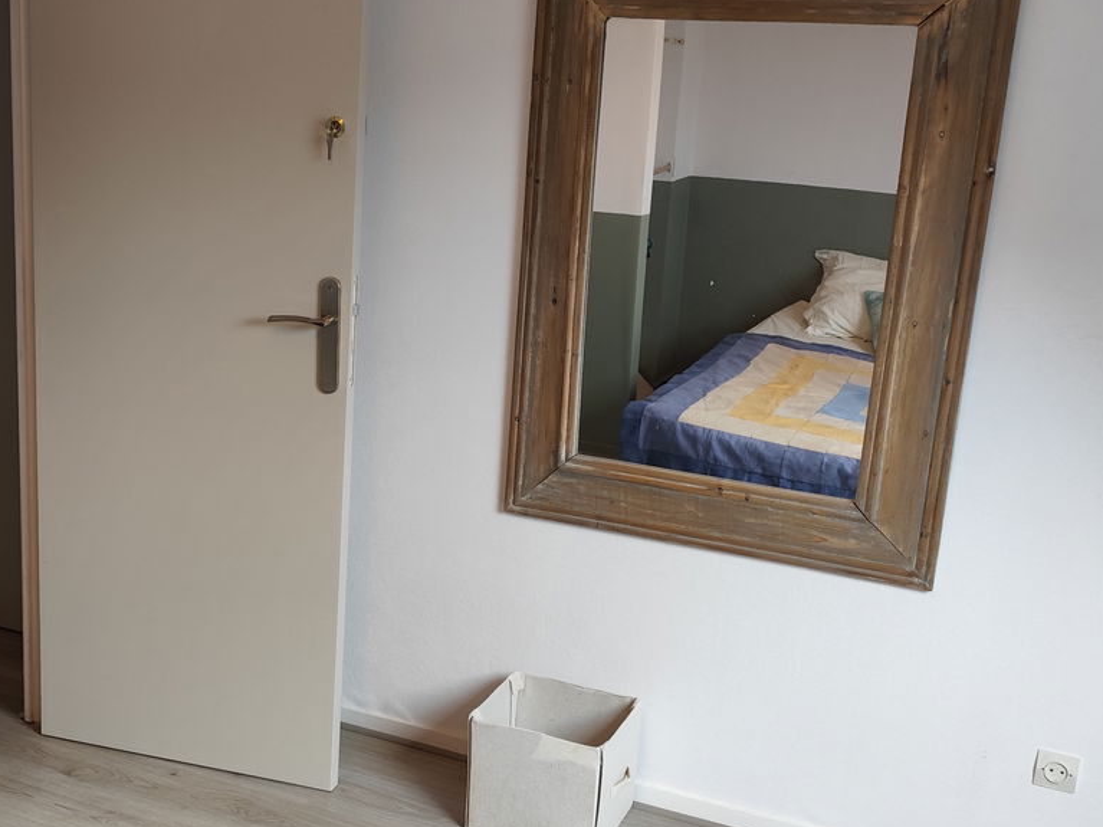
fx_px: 1529
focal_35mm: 48
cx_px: 377
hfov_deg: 39.2
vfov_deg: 30.2
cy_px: 499
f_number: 1.65
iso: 320
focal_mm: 6.14
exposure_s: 1/100
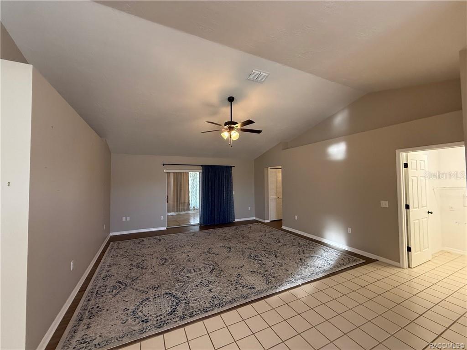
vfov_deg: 85.7
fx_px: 189
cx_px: 234
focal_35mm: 14
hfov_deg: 102.1
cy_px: 175
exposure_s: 1/120
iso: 500
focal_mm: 2.22
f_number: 2.2
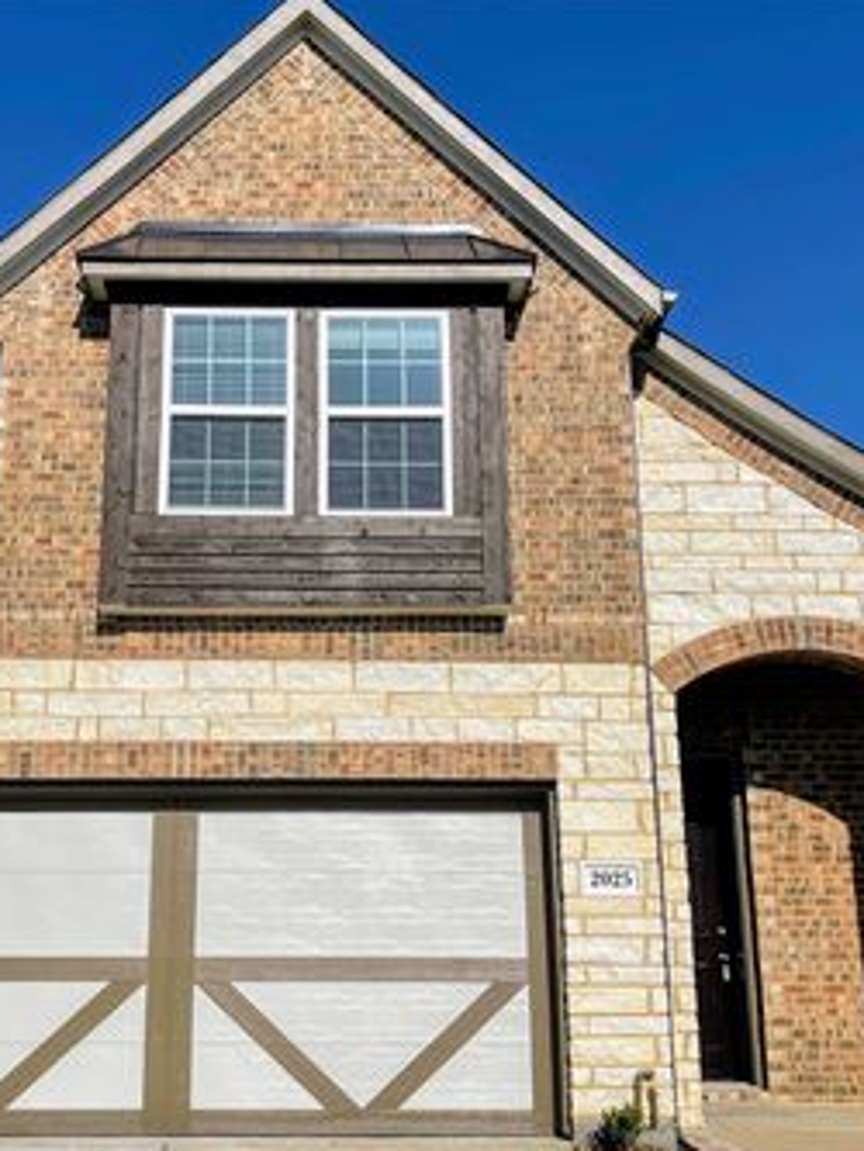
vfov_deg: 47.8
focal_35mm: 39
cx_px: 321
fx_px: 1297
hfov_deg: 36.6
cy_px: 638
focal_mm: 5.1
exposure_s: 1/8547
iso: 32
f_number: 1.6
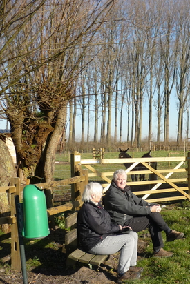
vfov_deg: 39.6
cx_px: 178
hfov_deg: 26.0
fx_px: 395
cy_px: 153
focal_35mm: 50
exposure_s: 1/1000
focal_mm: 5.5
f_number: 2.8
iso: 100
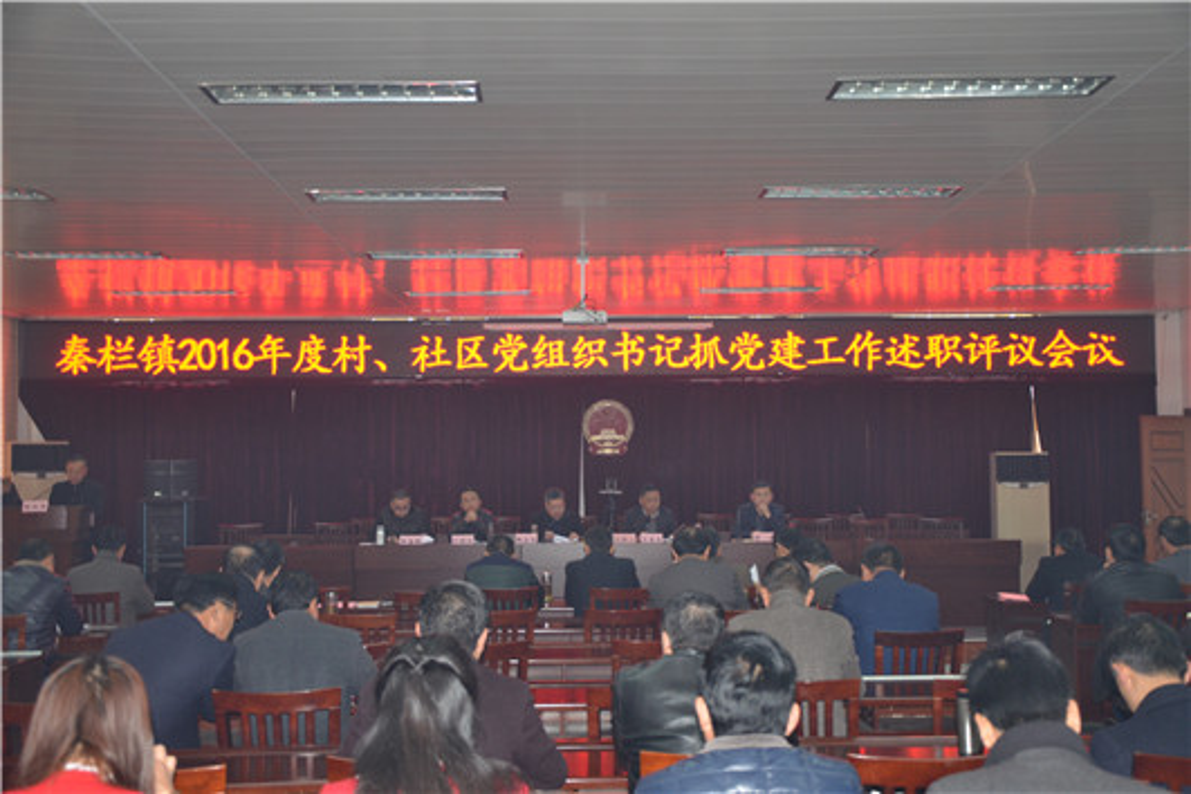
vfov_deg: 31.9
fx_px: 1389
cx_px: 596
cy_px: 397
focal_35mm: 42
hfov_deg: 46.4
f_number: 4
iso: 800
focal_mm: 28
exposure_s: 1/60
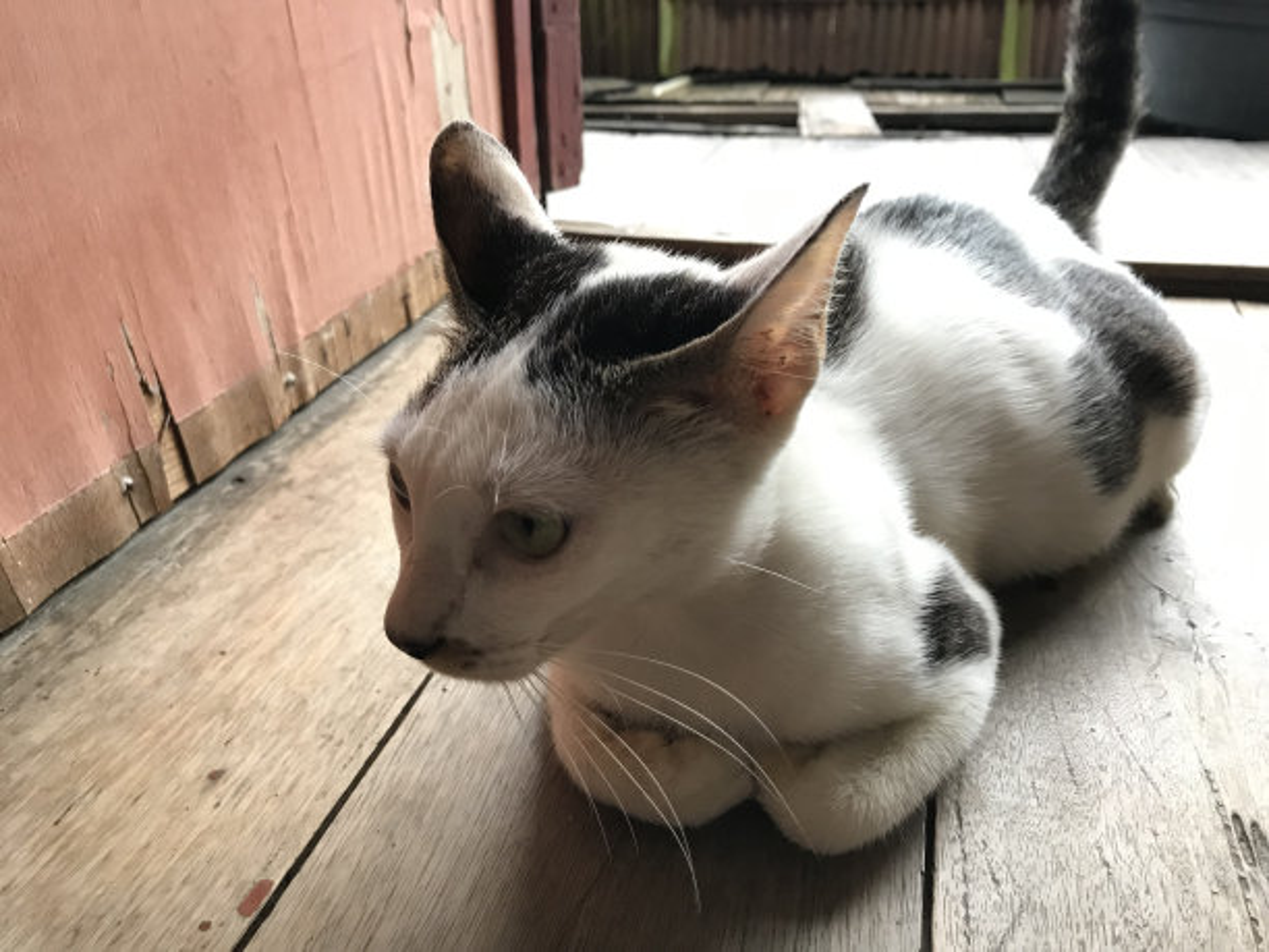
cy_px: 476
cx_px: 634
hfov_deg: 63.4
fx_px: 1026
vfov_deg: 49.7
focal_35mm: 28
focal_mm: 3.99
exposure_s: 1/33
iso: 40
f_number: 1.8
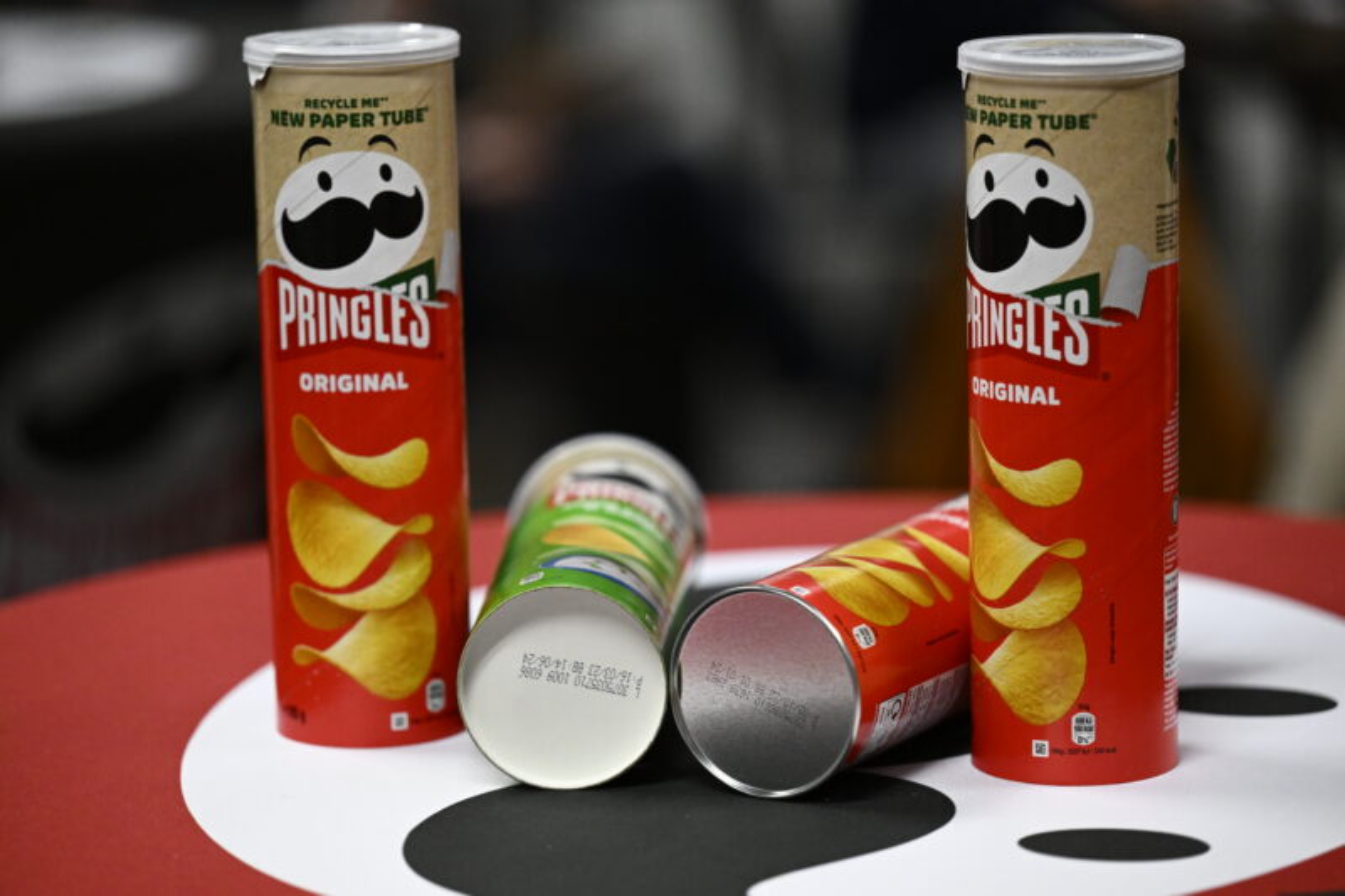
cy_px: 448
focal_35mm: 130
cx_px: 672
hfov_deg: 15.8
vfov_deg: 10.5
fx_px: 4856
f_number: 2.8
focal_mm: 130
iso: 5000
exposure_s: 1/800
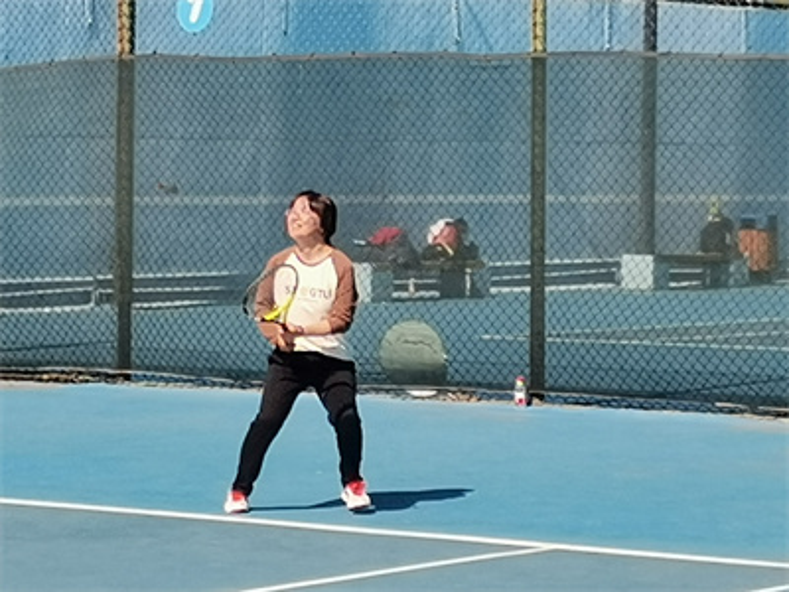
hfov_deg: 12.7
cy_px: 296
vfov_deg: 9.5
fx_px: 3556
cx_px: 394
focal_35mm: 156
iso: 50
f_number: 1.8
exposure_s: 1/1980
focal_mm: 4.75
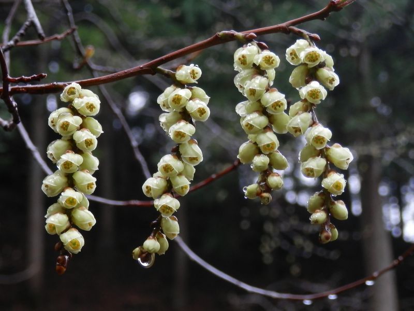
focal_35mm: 80
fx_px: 957
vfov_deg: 18.4
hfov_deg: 24.4
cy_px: 156
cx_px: 207
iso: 200
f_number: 4.6
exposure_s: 1/80
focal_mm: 14.4
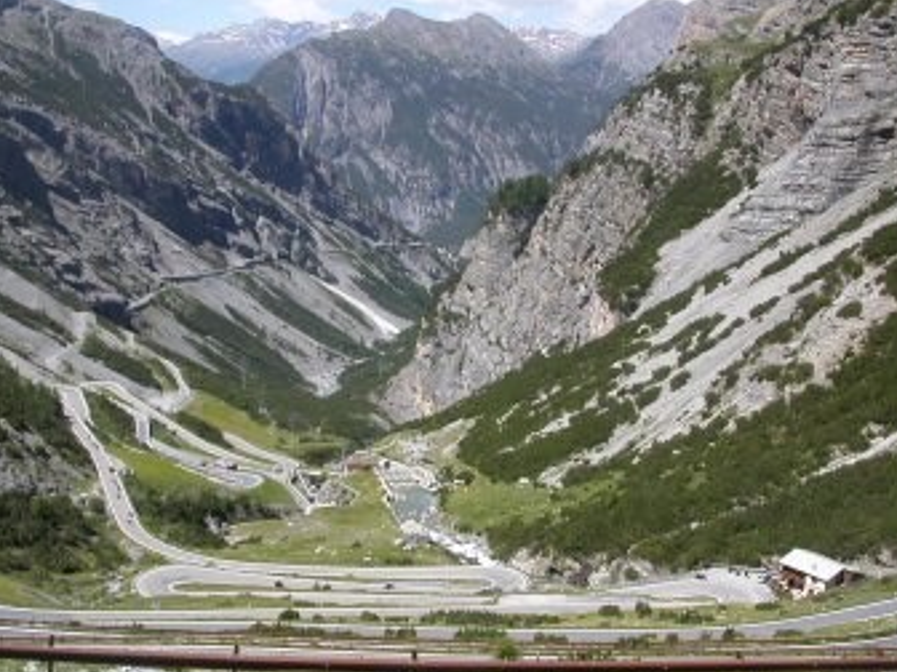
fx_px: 1140
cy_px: 331
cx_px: 438
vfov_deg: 32.9
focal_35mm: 44
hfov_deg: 42.9
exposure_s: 1/470
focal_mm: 5.6
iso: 100
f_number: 4.5
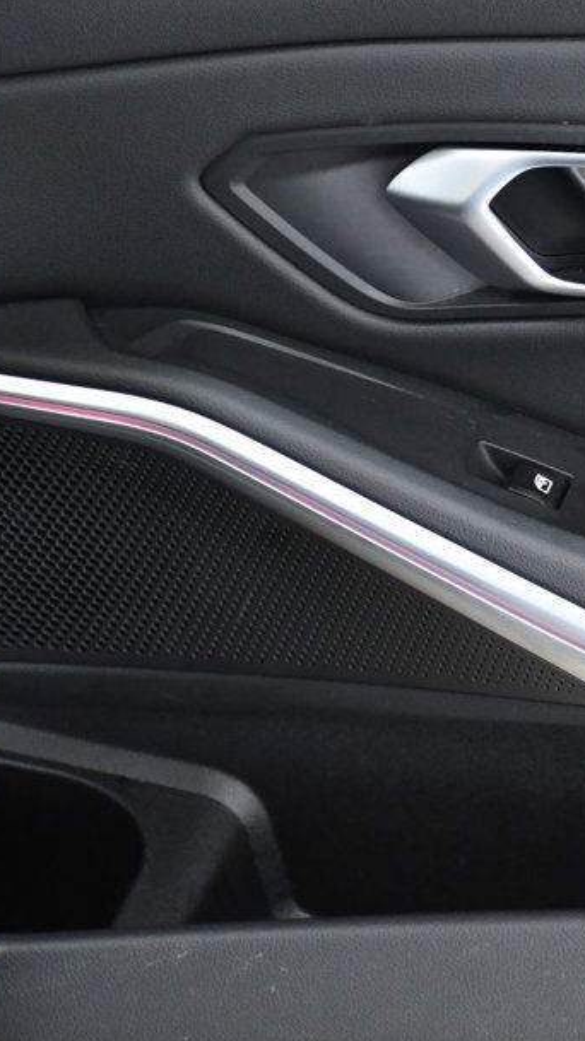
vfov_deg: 14.5
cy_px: 467
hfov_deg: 8.1
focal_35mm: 148
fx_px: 4086
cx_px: 689
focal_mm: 56
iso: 2500
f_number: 4.8
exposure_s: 1/200
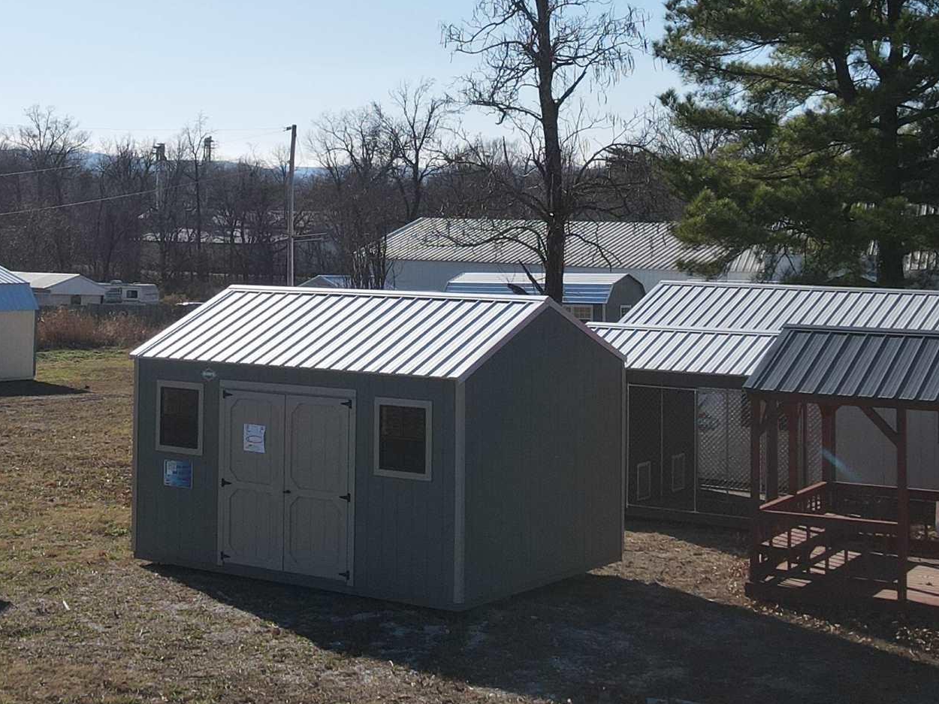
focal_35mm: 59
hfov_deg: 32.7
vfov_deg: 24.3
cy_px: 117
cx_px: 429
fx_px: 1600
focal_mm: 4.5
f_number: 2.8
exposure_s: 1/1000
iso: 100
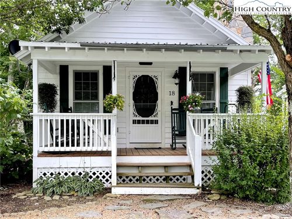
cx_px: 146
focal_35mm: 26
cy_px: 110
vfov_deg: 53.1
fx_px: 219
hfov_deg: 67.3
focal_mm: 5.1
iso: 32
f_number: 1.6
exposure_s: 1/305
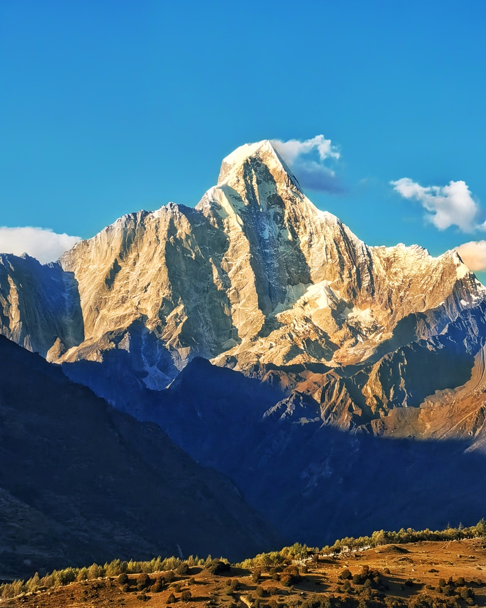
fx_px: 2554
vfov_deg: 13.6
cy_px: 301
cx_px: 243
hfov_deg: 10.9
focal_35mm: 142
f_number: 2.4
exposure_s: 1/1107
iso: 50
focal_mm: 7.48
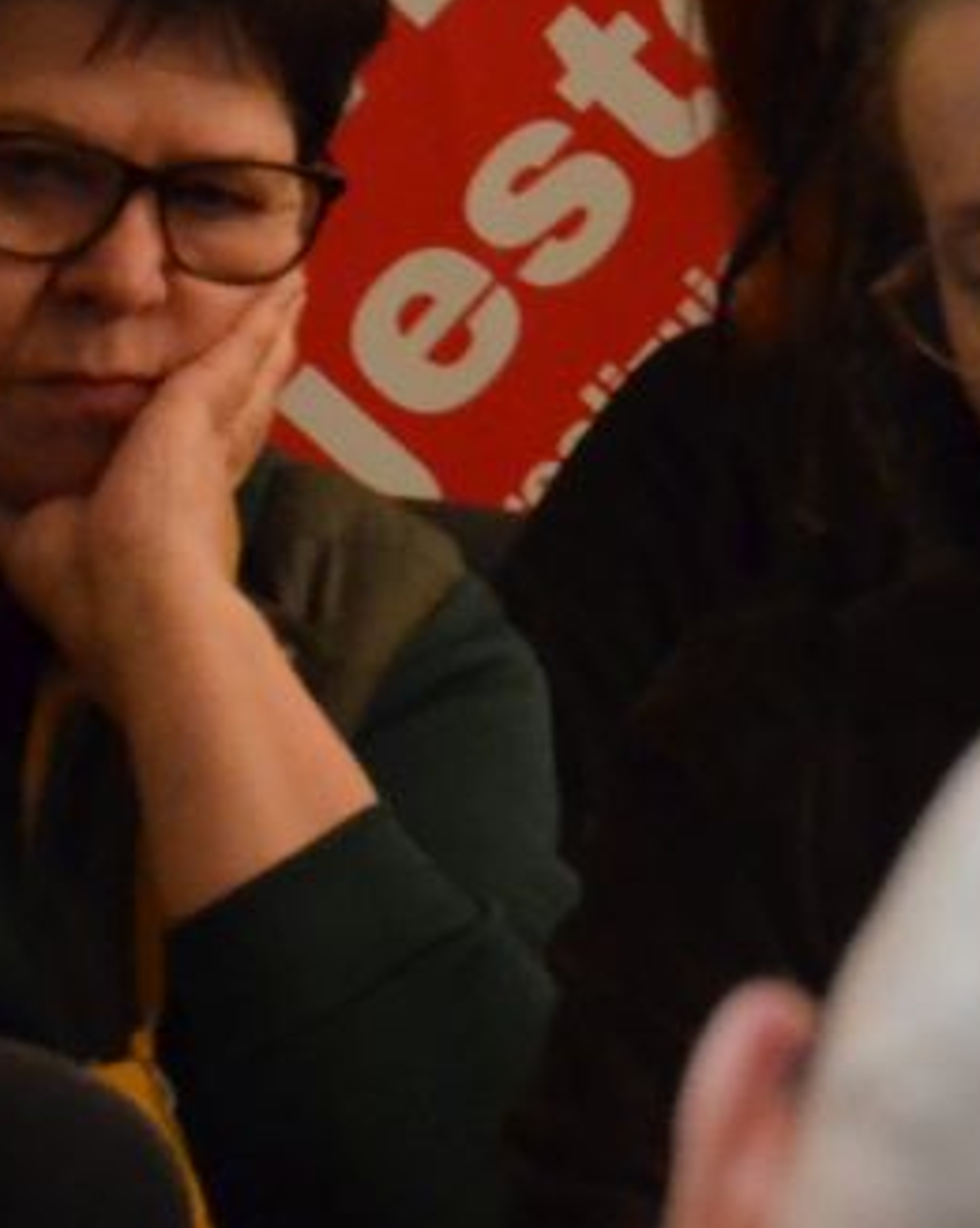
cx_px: 2133
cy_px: 357
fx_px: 25850
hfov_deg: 2.2
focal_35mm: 712
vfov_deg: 2.7
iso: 2800
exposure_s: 1/30
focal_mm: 92
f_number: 5.6
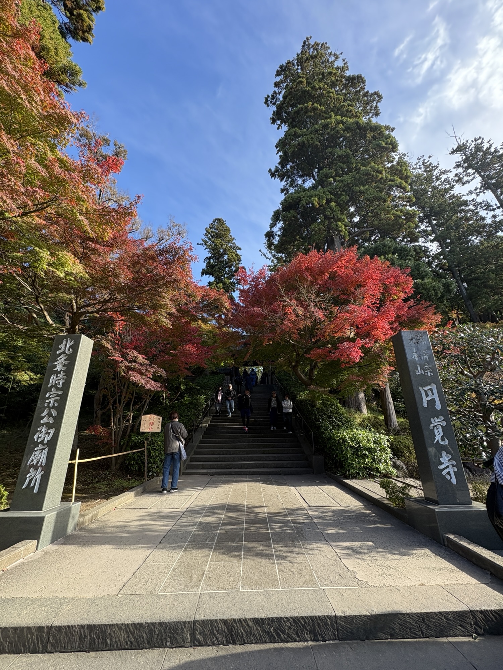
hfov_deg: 85.7
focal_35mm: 14
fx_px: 271
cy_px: 335
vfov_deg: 102.1
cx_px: 252
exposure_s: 1/283
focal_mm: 2.22
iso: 64
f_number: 2.2
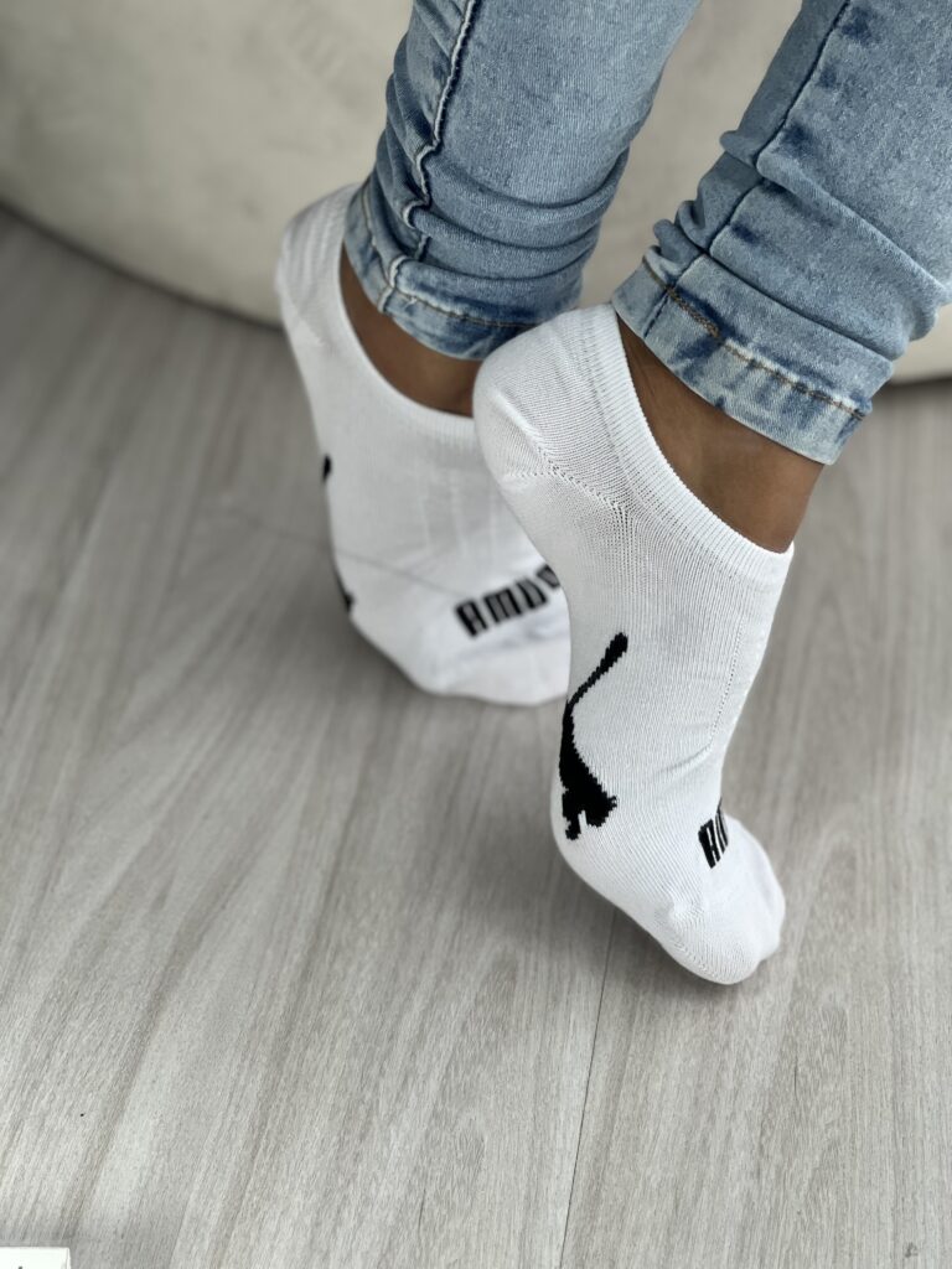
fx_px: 2824
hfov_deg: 19.1
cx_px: 476
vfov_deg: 25.3
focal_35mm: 77
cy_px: 634
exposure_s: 1/120
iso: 80
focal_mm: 9
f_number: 2.8
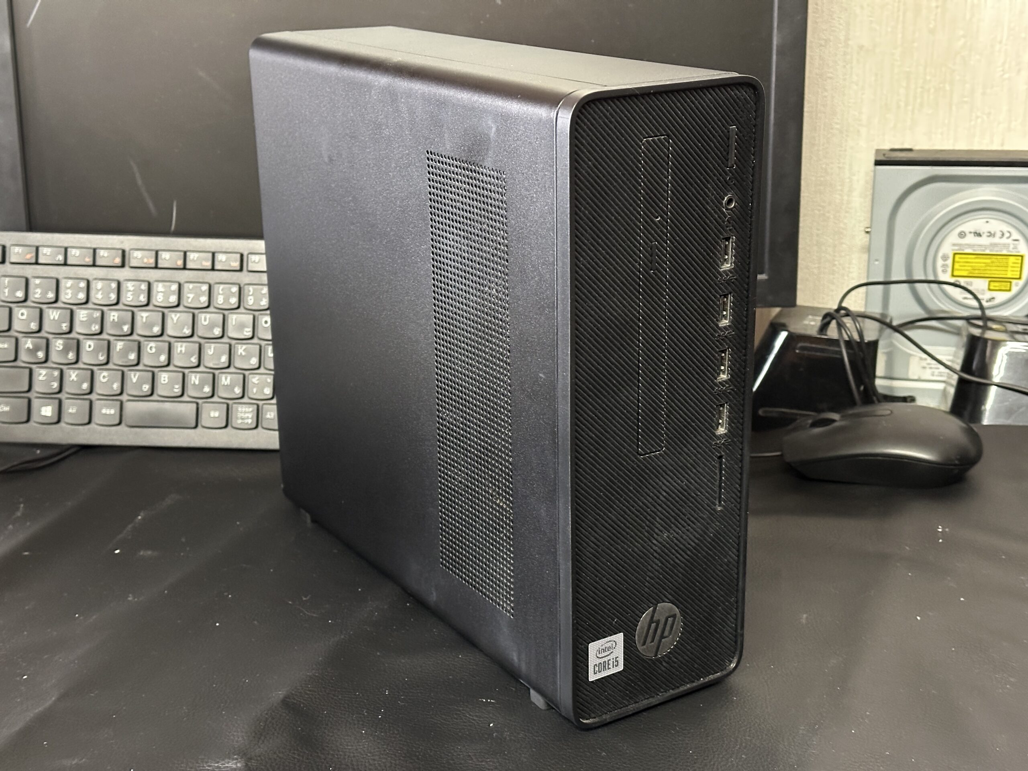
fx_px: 1425
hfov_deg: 39.7
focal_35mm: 48
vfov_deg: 30.3
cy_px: 386
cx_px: 514
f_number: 1.78
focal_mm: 6.86
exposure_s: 1/25
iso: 640
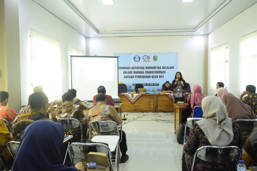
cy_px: 86
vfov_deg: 47.9
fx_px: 193
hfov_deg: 67.4
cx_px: 128
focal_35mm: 27
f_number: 5
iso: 6400
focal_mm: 18
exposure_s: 1/100
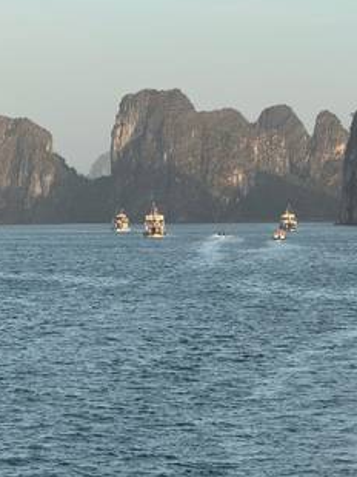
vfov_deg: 10.6
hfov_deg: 8.0
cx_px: 138
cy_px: 217
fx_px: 2561
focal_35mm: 186
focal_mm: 15.66
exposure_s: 1/433
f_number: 2.8
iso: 50
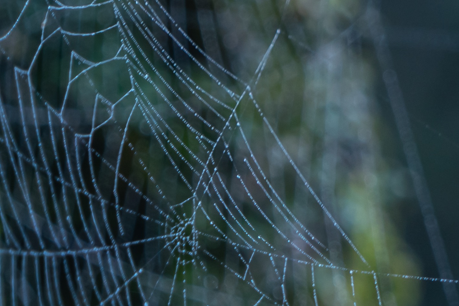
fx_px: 12892
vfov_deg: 1.4
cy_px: 309
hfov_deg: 2.0
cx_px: 14
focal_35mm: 1011
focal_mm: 240
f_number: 7.1
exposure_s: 1/125
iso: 200
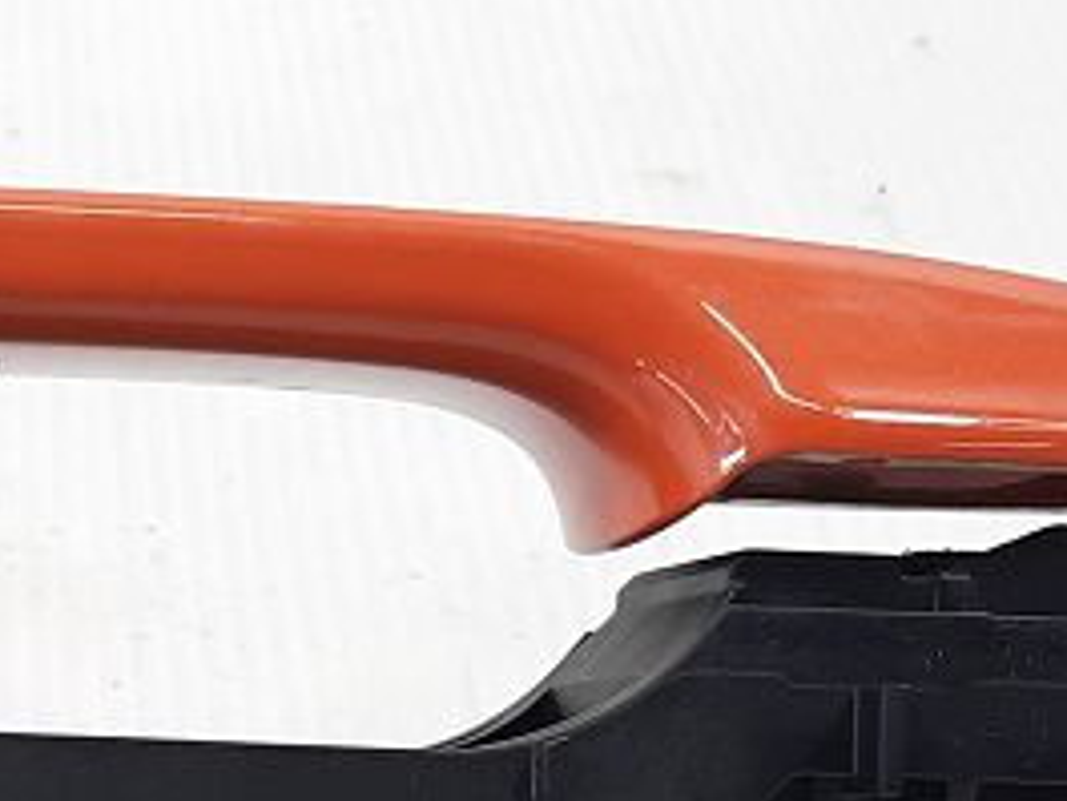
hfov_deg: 16.9
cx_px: -109
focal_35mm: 113
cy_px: 845
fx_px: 3485
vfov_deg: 12.9
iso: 50
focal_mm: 4.6
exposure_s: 1/50
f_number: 2
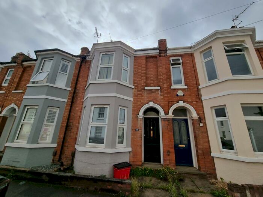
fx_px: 99
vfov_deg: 89.9
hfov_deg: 106.2
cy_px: 98
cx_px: 132
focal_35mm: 13
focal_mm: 2.2
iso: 50
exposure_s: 1/3088
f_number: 2.2
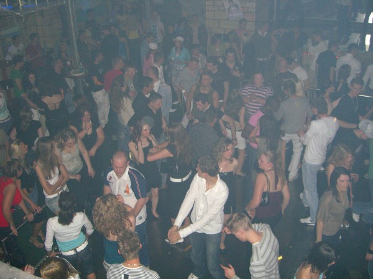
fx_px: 409
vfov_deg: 37.7
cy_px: 140
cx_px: 186
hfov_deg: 49.0
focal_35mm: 38
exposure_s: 1/60
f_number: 2.8
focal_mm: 7.9
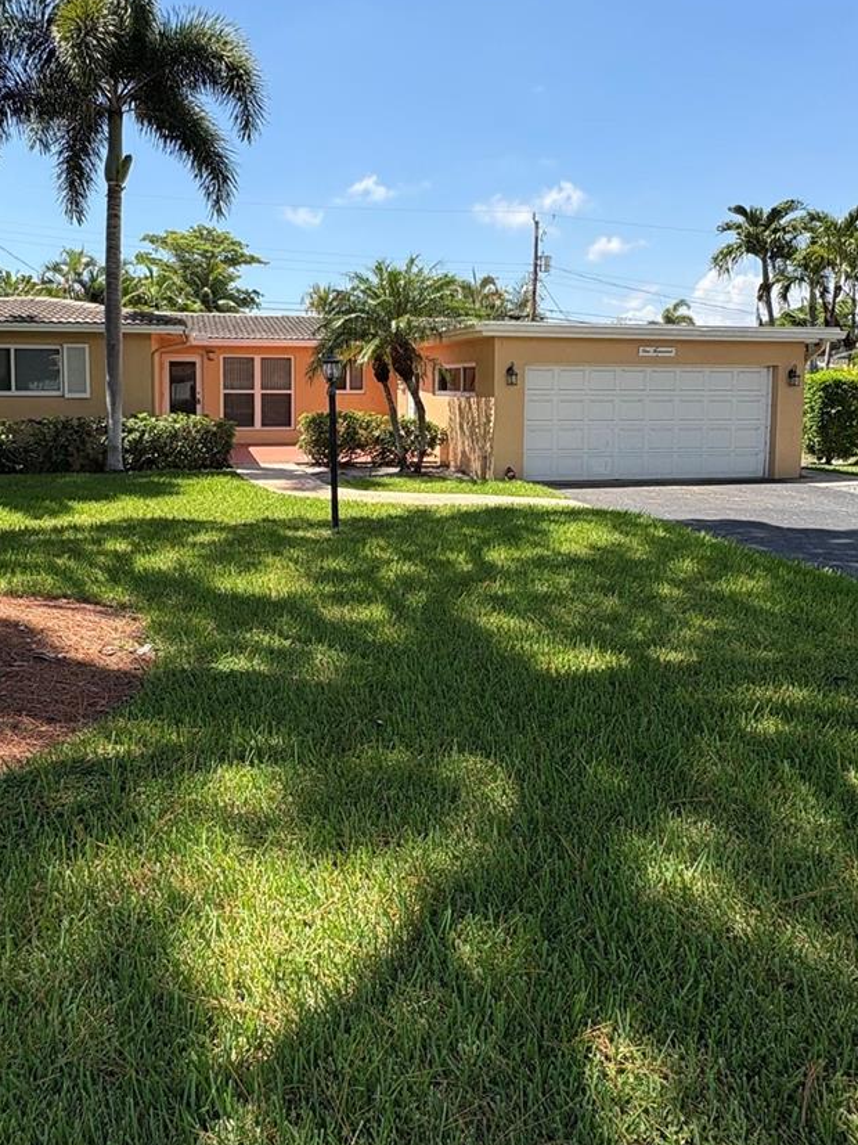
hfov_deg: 52.9
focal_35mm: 26
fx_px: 859
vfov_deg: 66.6
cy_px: 449
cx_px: 372
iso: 50
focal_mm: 2.22
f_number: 2.2
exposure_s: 1/1217
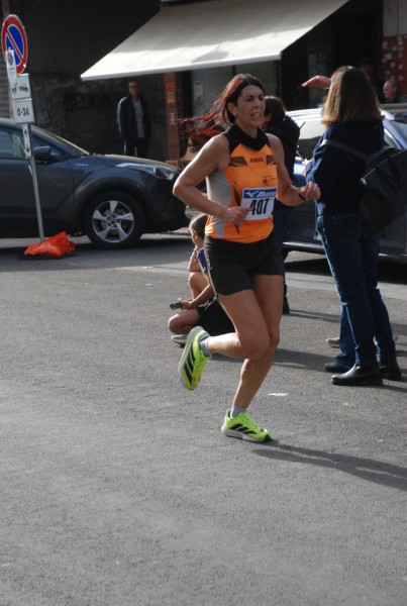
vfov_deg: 19.4
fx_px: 1771
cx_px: 204
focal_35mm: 105
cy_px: 303
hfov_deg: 13.1
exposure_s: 1/1000
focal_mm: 70
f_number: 5.6
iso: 1000
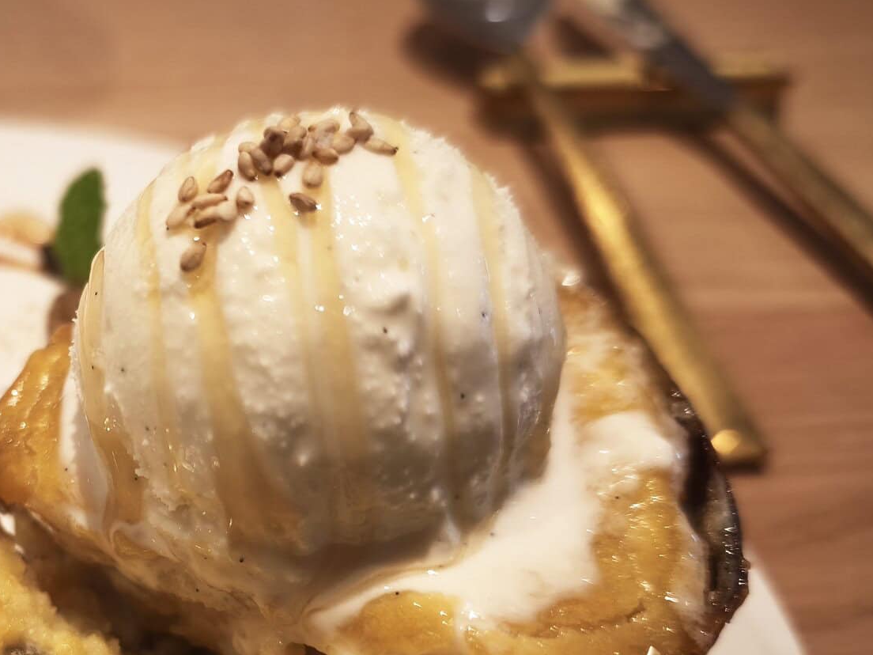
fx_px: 1009
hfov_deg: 44.2
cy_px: 466
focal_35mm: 40
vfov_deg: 35.4
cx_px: 157
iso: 320
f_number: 1.6
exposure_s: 1/100
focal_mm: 6.5
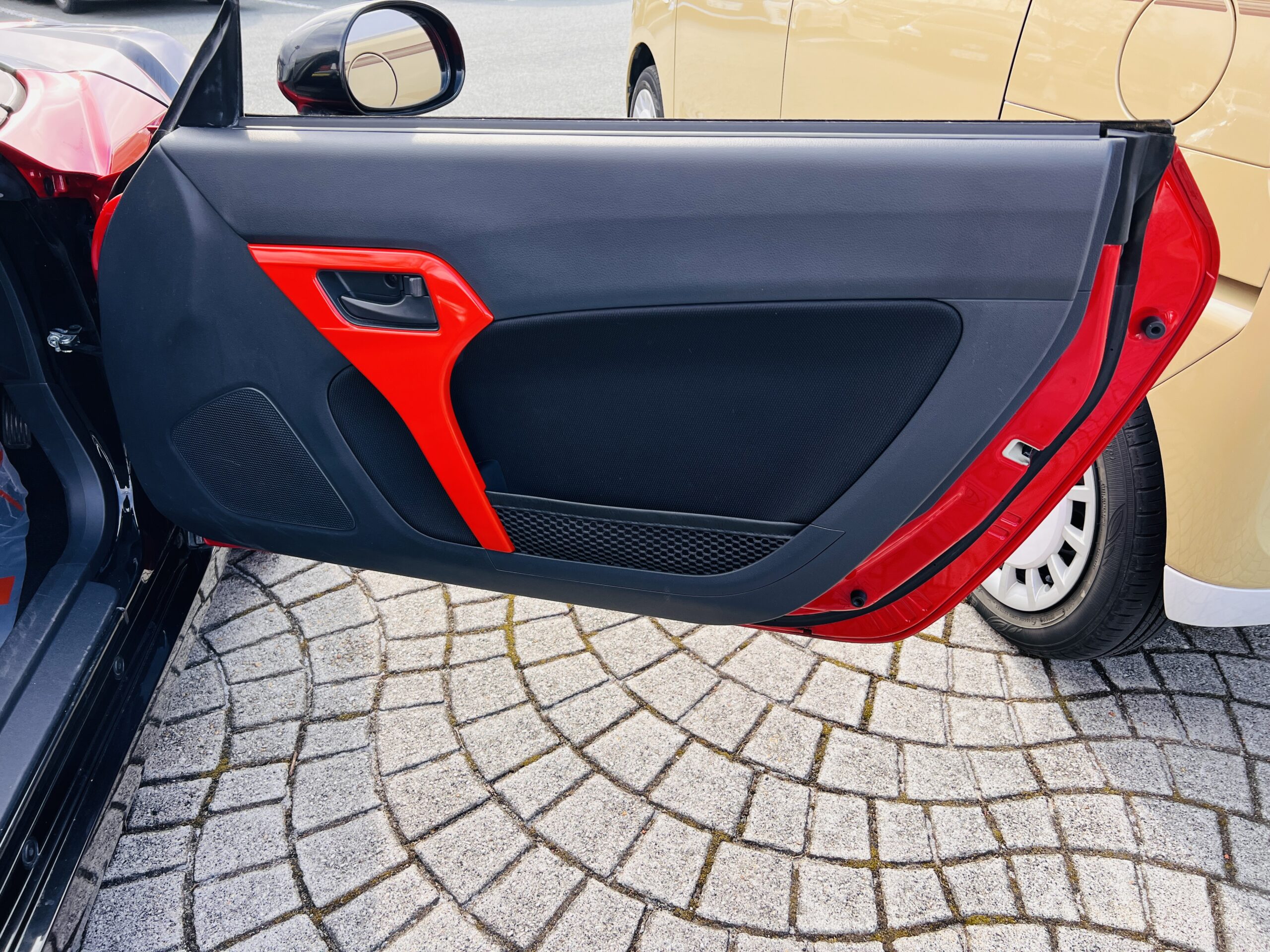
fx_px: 954
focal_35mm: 26
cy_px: 476
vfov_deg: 53.1
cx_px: 635
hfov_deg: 67.3
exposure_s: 1/567
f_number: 1.5
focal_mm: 5.7
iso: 50
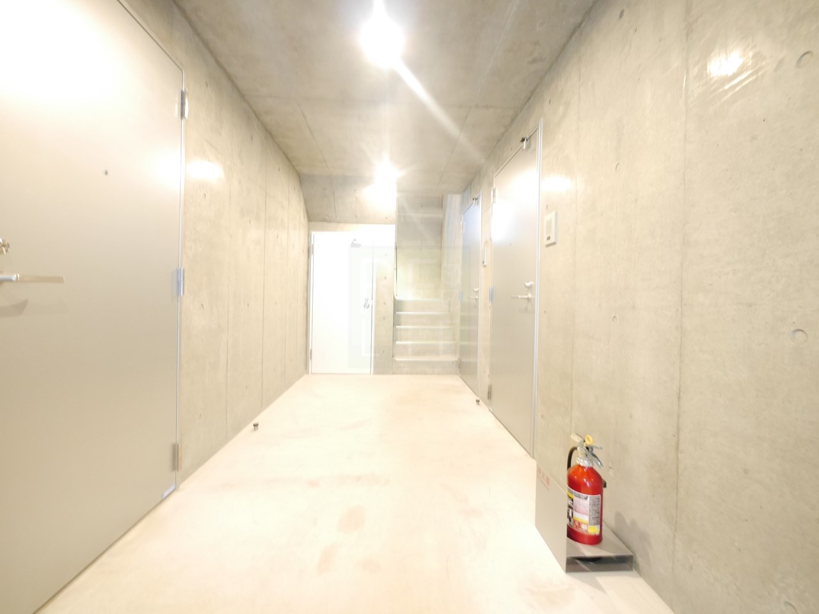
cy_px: 307
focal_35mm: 14
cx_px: 410
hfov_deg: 102.1
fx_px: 331
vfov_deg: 85.7
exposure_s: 1/6
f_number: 4
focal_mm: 7
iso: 1600
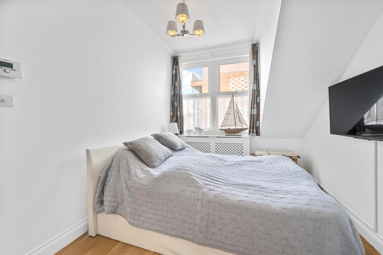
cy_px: 128
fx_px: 149
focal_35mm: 14
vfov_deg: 81.1
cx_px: 192
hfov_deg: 104.3
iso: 200
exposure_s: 1/4
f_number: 16
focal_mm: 14
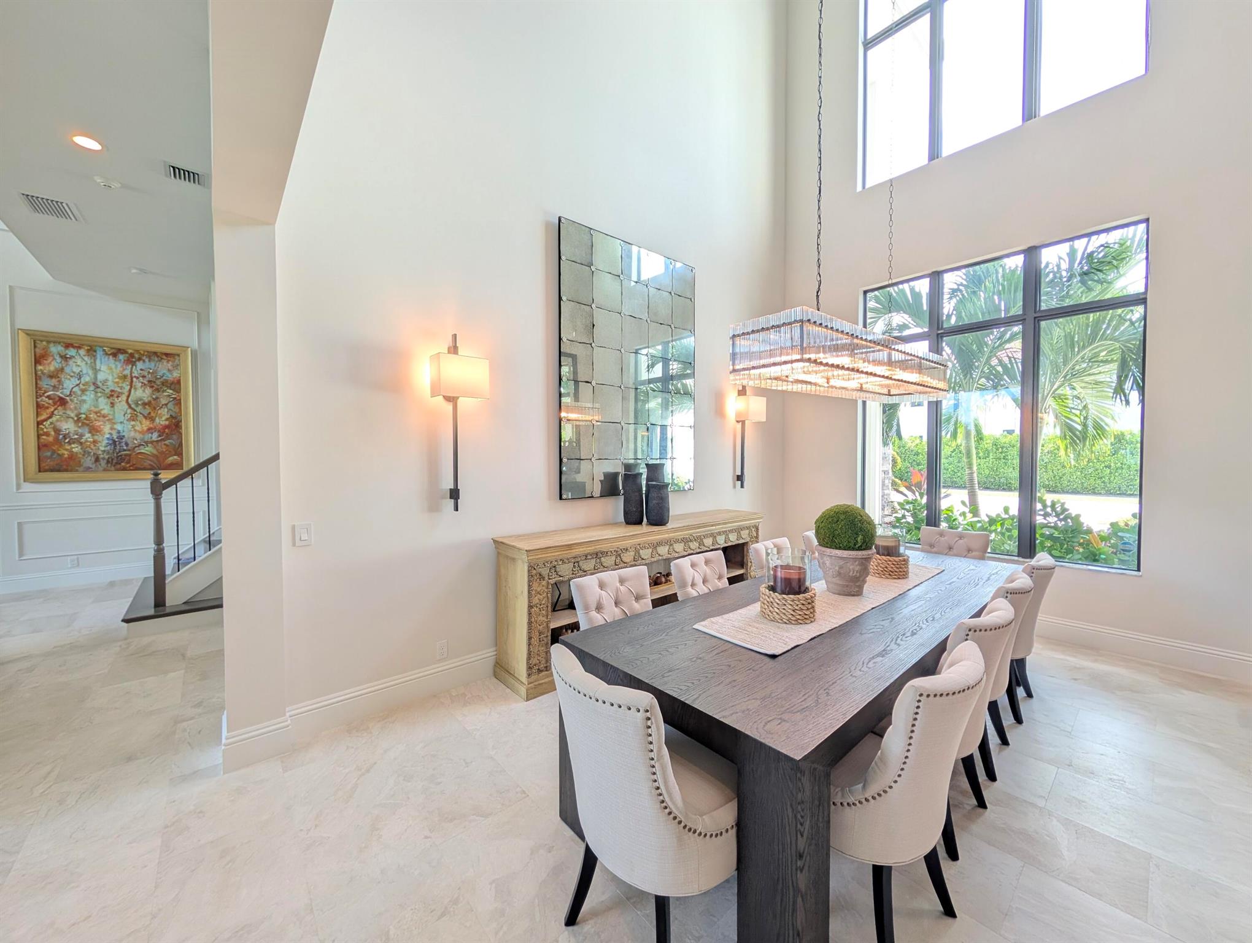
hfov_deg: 110.5
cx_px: 626
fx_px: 435
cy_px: 472
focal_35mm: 12
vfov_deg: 94.6
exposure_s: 1/146
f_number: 1.7
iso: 53
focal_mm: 2.02
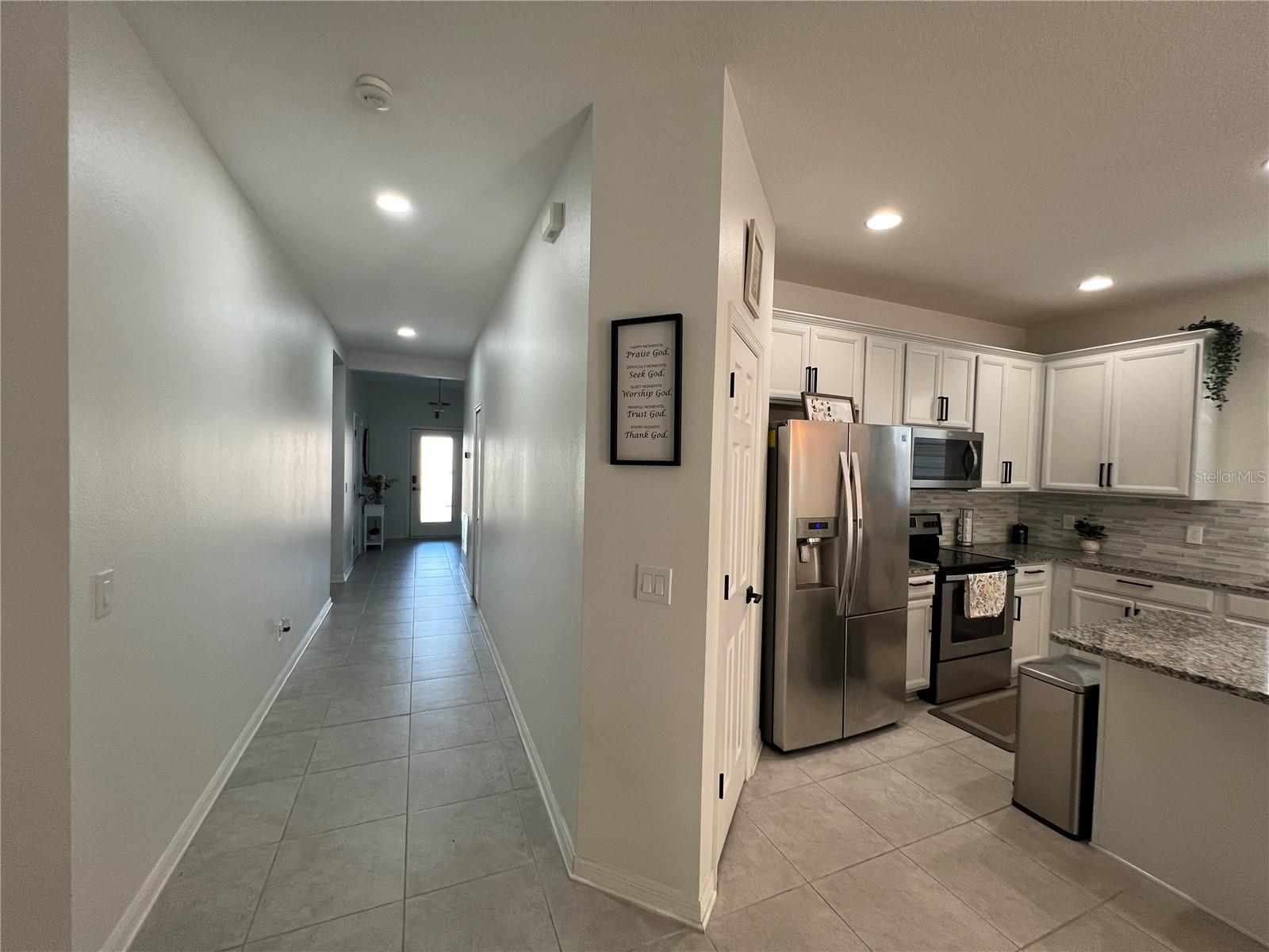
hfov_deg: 106.2
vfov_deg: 89.9
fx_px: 477
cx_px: 634
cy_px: 476
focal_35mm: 13
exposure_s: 1/120
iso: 200
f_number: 1.8
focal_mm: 1.57
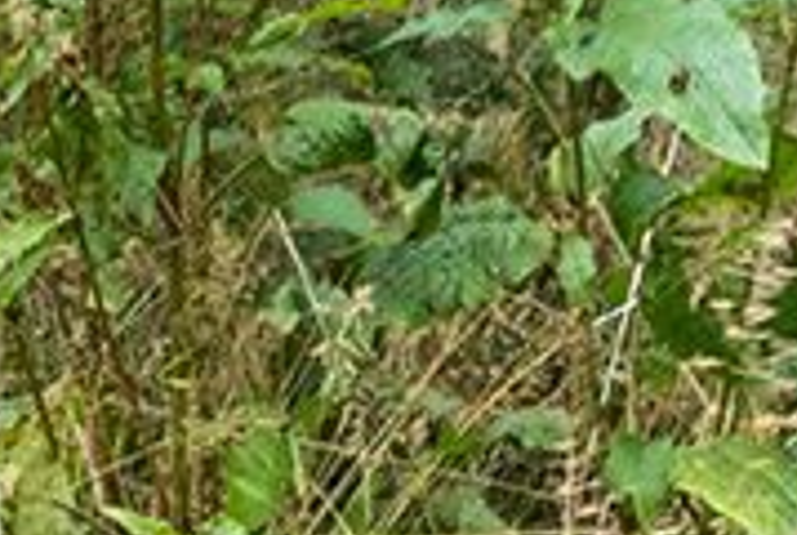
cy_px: 863
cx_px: 1741
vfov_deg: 3.3
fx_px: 9269
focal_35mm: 418
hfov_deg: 4.8
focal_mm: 50
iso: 500
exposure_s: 1/250
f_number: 5.6
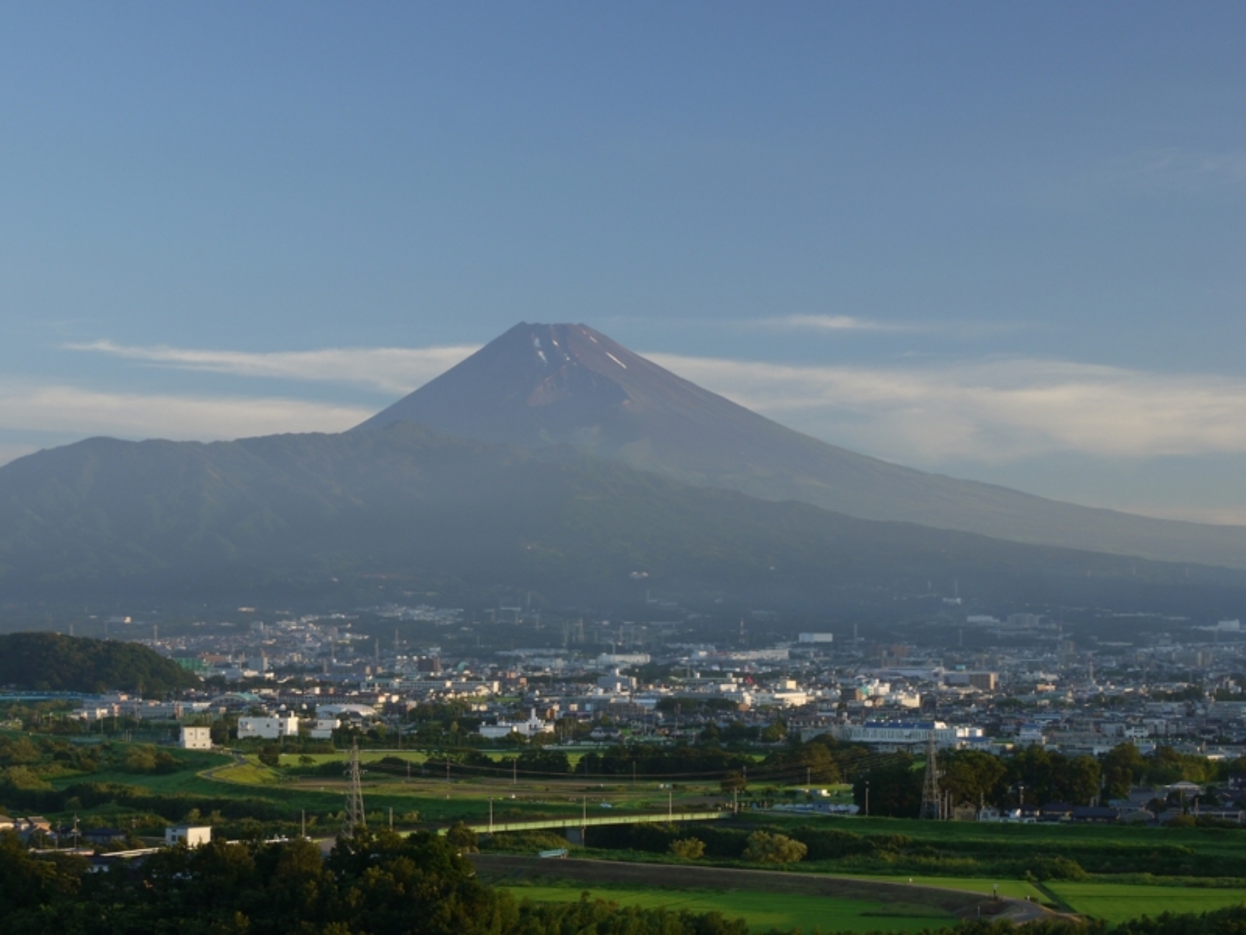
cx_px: 623
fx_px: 3240
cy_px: 468
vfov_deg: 16.4
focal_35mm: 90
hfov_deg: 21.8
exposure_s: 1/2.5
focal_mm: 45
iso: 100
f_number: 20
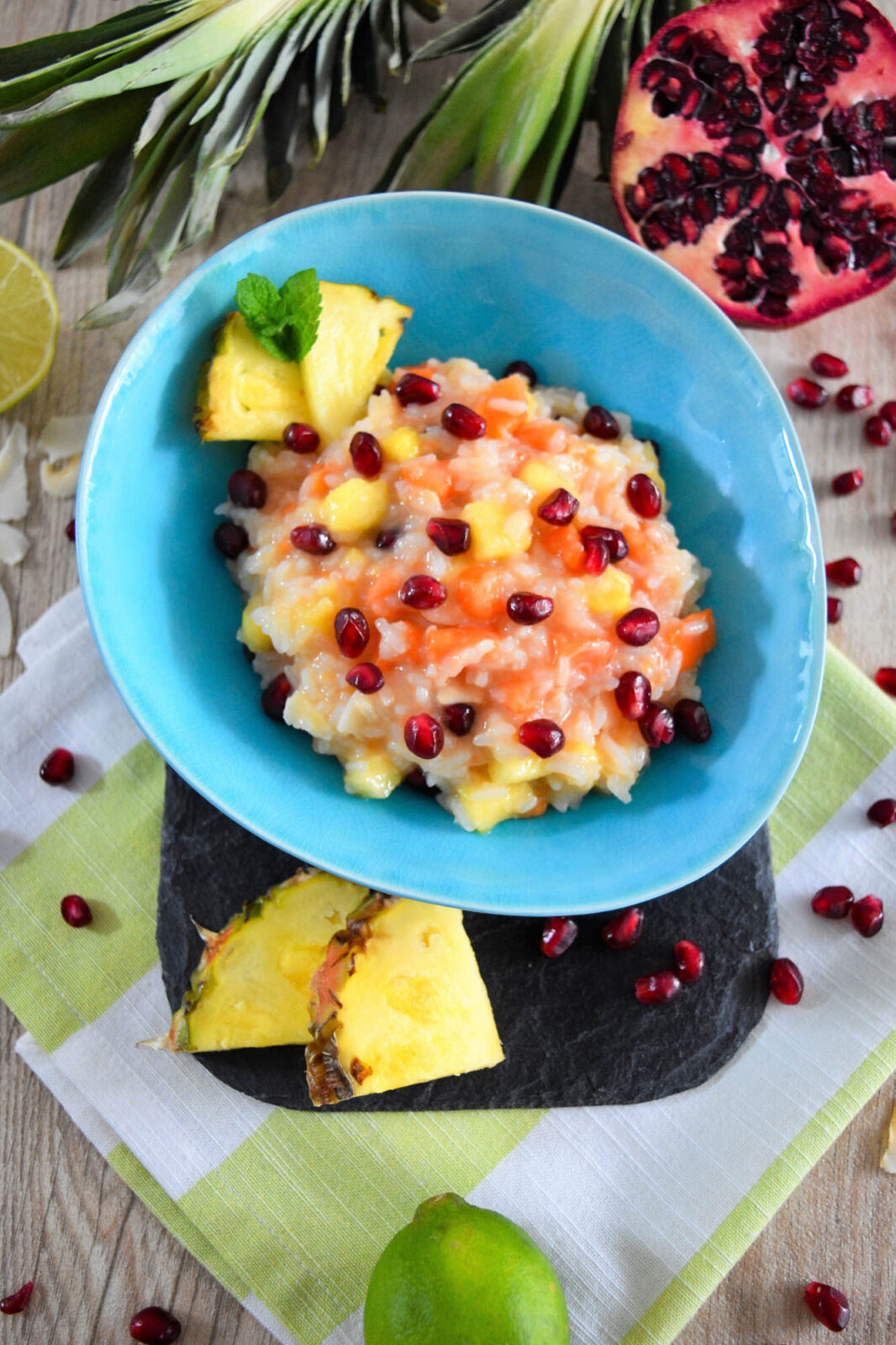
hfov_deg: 35.5
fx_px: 1400
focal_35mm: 38
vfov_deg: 51.3
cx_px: 448
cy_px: 672
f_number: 4
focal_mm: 25
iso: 1600
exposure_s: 1/40
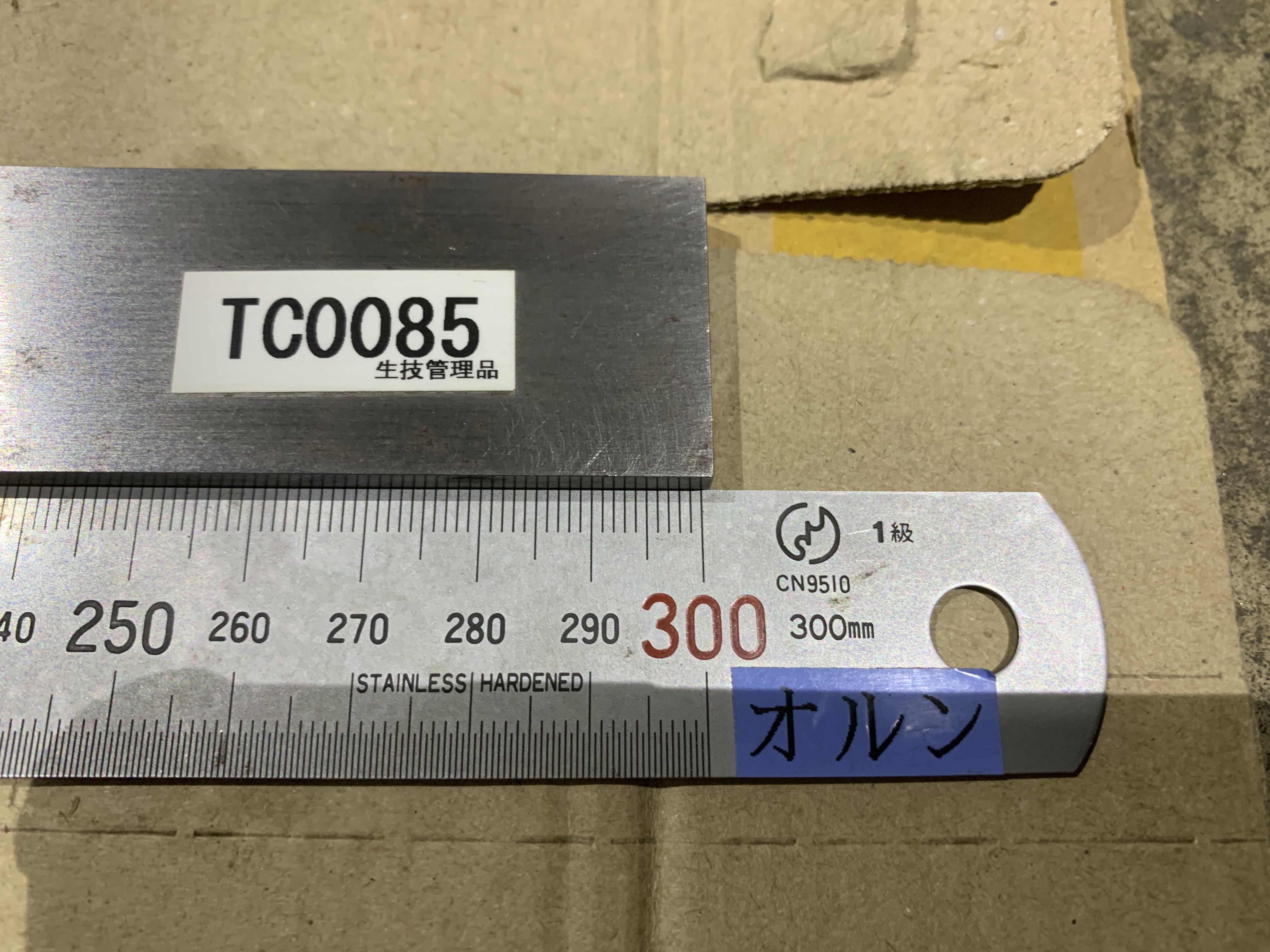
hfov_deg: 67.3
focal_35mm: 26
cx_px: 635
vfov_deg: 53.1
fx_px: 954
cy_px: 476
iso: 160
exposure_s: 1/60
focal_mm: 4.25
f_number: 1.8
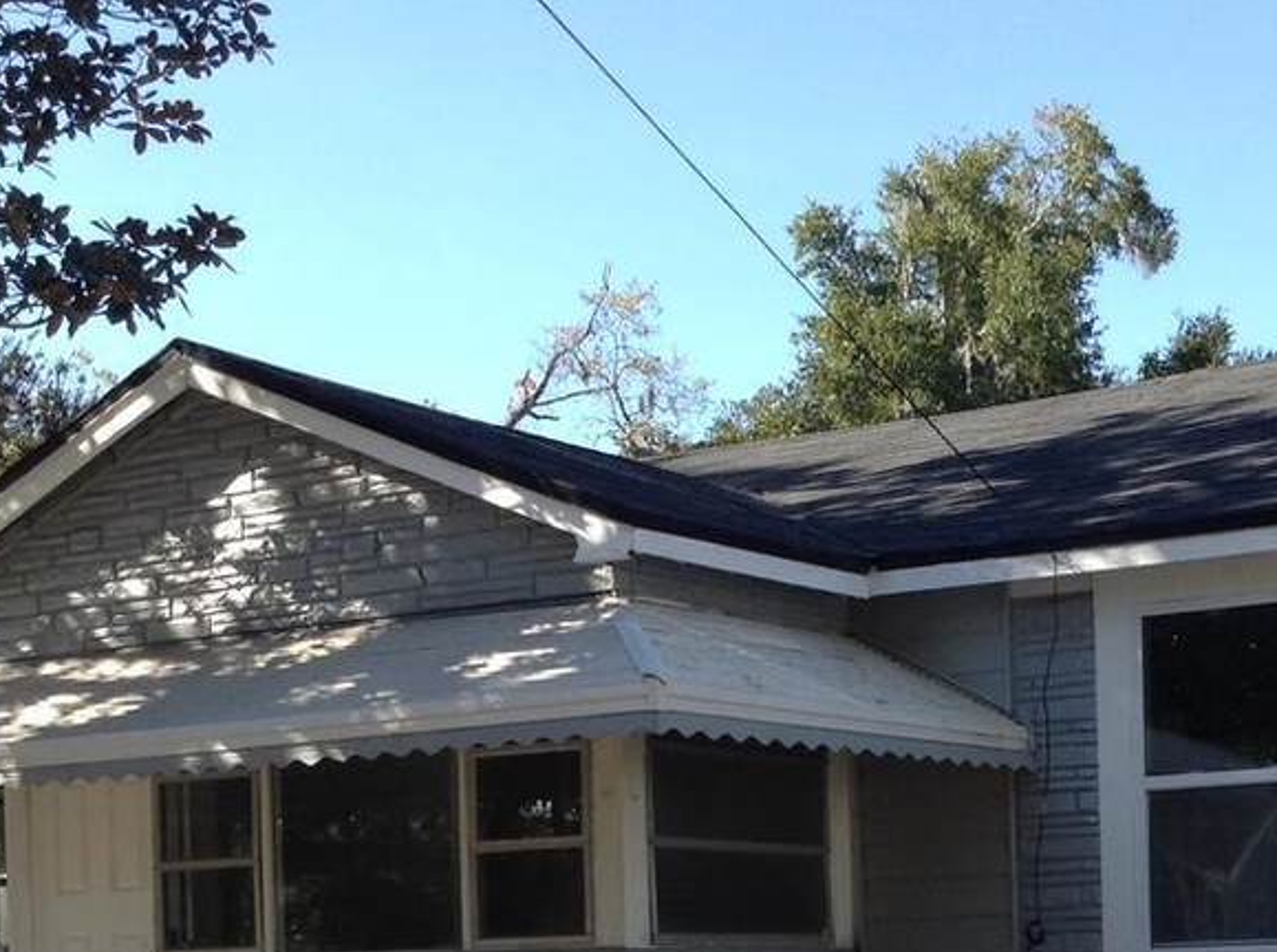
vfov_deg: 19.4
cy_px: 981
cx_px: 924
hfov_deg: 26.5
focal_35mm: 73
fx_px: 2688
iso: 25
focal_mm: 3.3
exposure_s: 1/414
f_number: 2.4
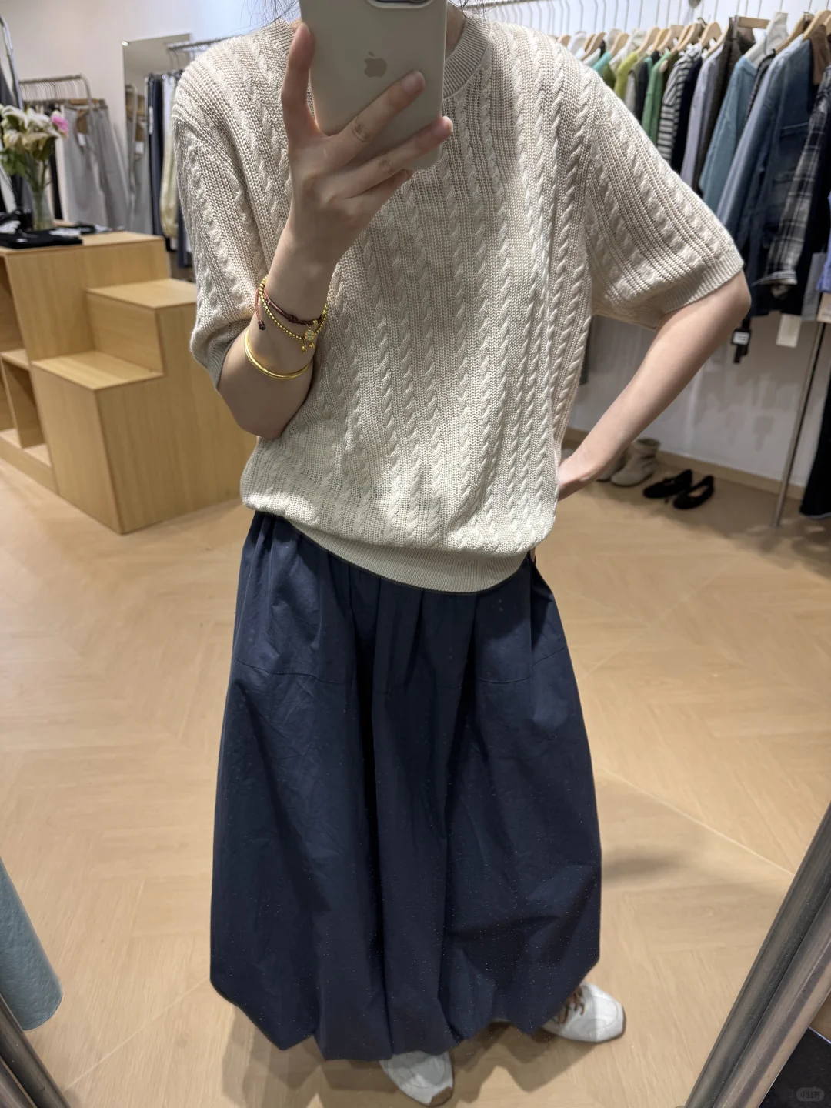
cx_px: 416
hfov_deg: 56.8
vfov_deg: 71.6
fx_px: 768
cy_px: 554
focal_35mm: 24
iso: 125
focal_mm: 6.76
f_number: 1.78
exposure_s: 1/100
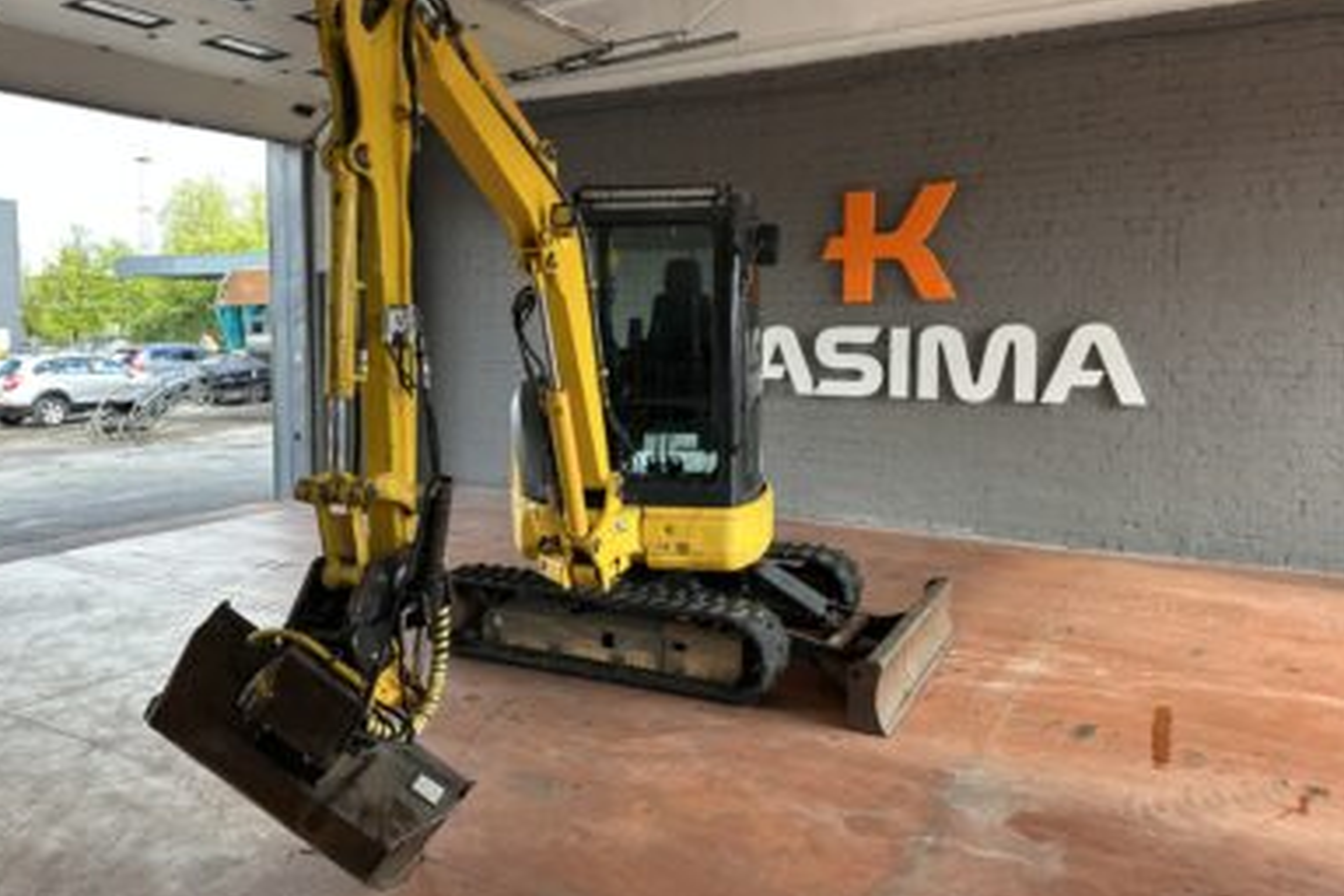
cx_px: 676
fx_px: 971
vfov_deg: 49.4
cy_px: 382
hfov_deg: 69.4
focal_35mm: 26
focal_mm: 6.86
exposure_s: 1/157
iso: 64
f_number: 1.78
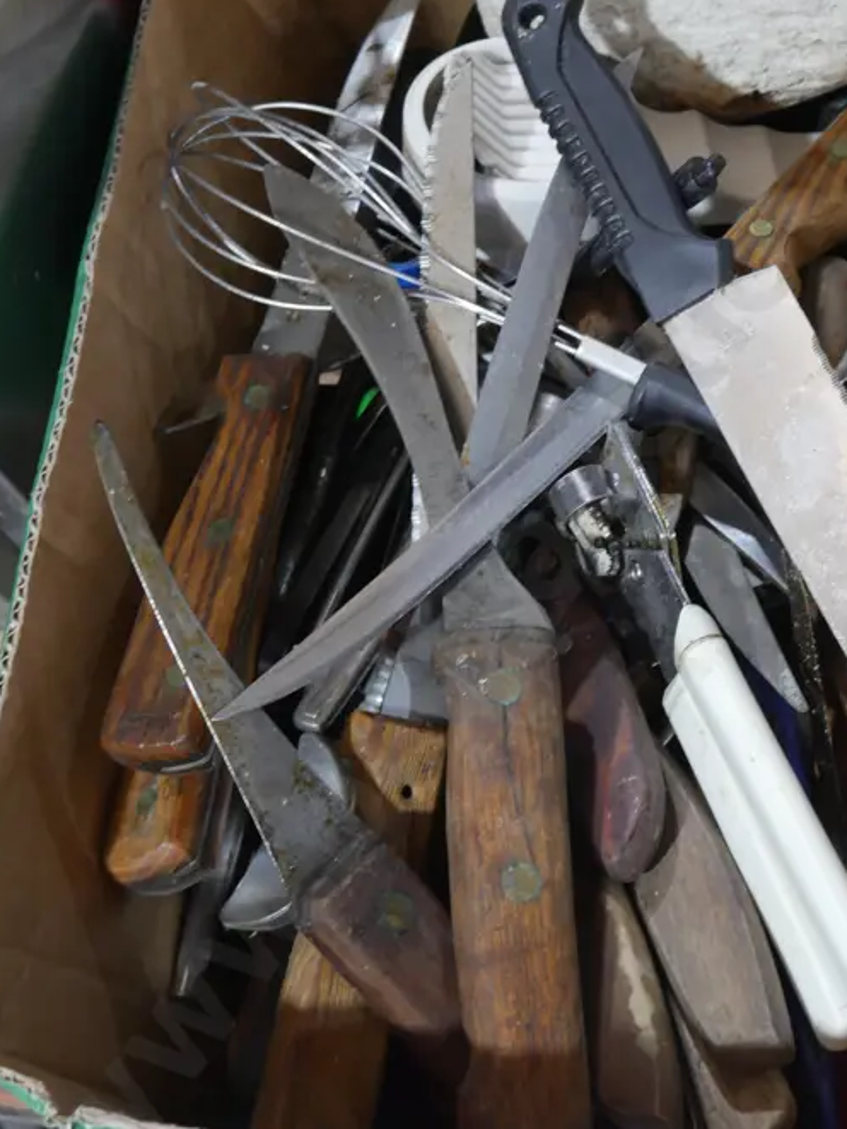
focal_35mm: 62
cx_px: 600
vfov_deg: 31.1
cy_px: 473
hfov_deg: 23.5
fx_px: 2022
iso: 640
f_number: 4.5
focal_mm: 20
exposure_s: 1/60
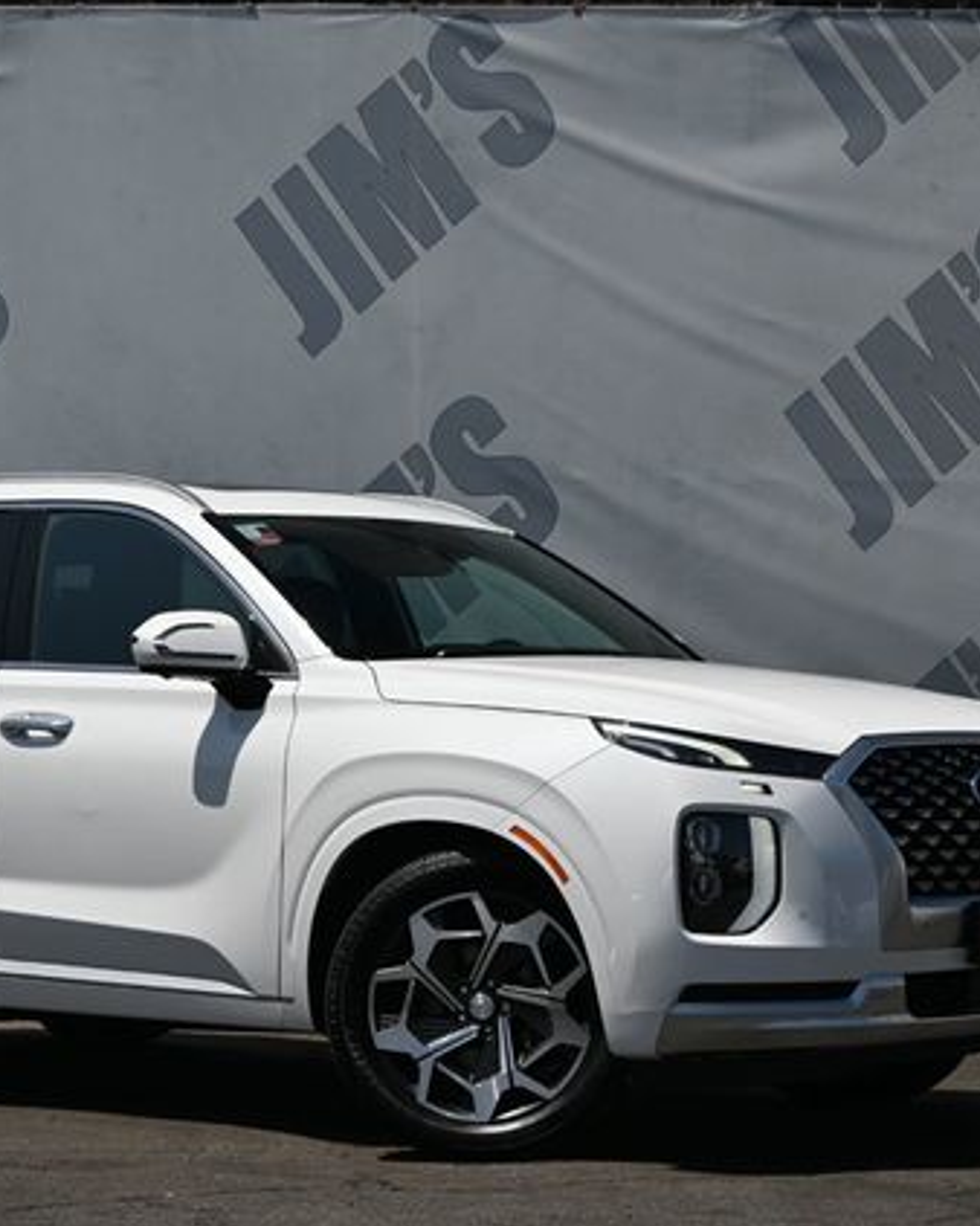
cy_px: 614
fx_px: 3556
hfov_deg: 15.7
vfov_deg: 19.6
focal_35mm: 98
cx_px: 307
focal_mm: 46
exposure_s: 1/400
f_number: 7.1
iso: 100
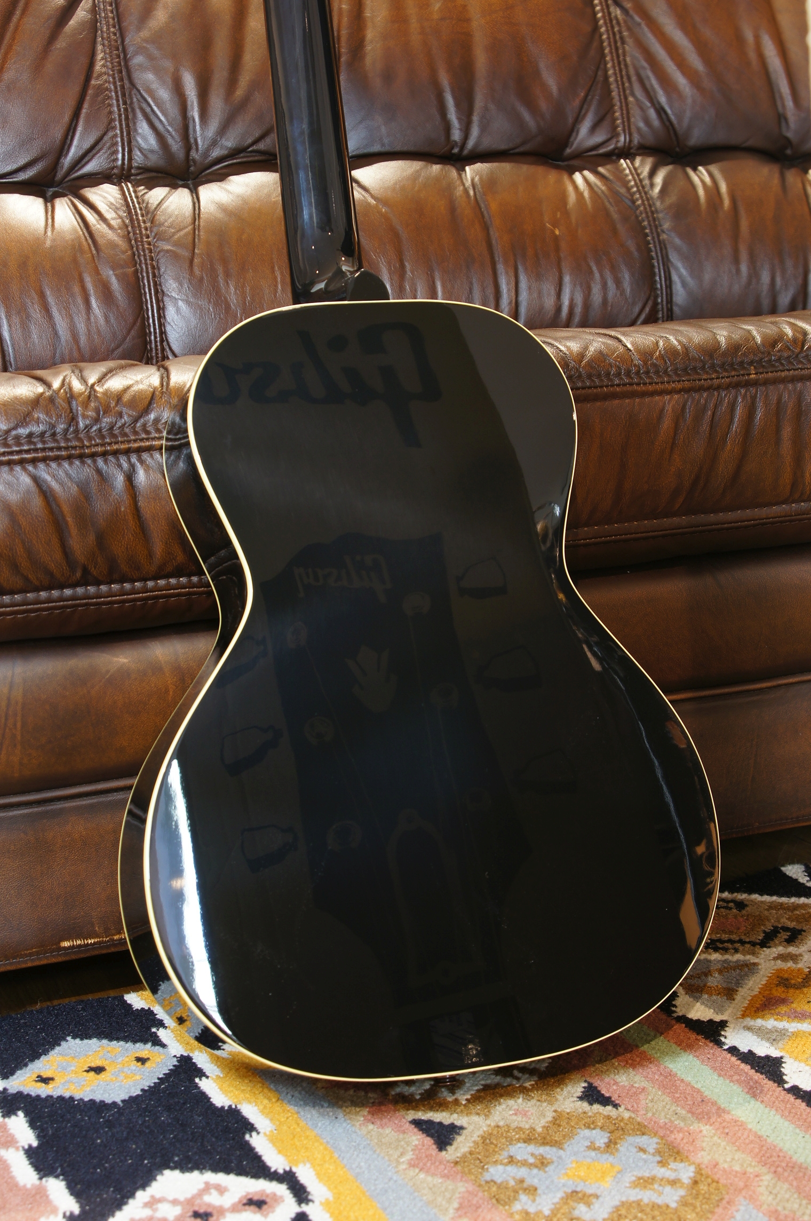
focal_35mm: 60
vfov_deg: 33.4
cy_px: 610
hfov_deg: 22.6
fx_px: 2032
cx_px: 406
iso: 100
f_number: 7.1
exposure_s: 1/3
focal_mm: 40
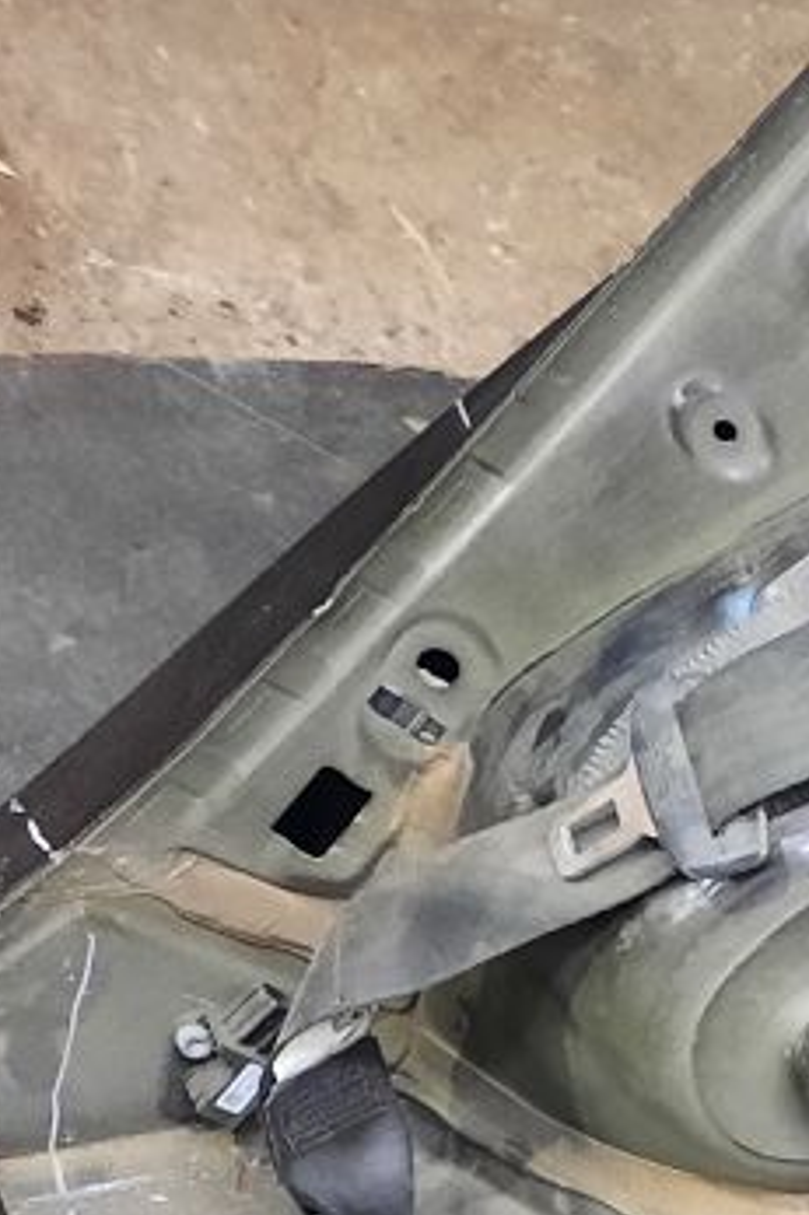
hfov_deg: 11.9
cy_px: 1478
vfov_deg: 21.0
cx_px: 2017
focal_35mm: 90
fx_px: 3037
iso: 320
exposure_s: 1/25
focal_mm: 4.6
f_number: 2
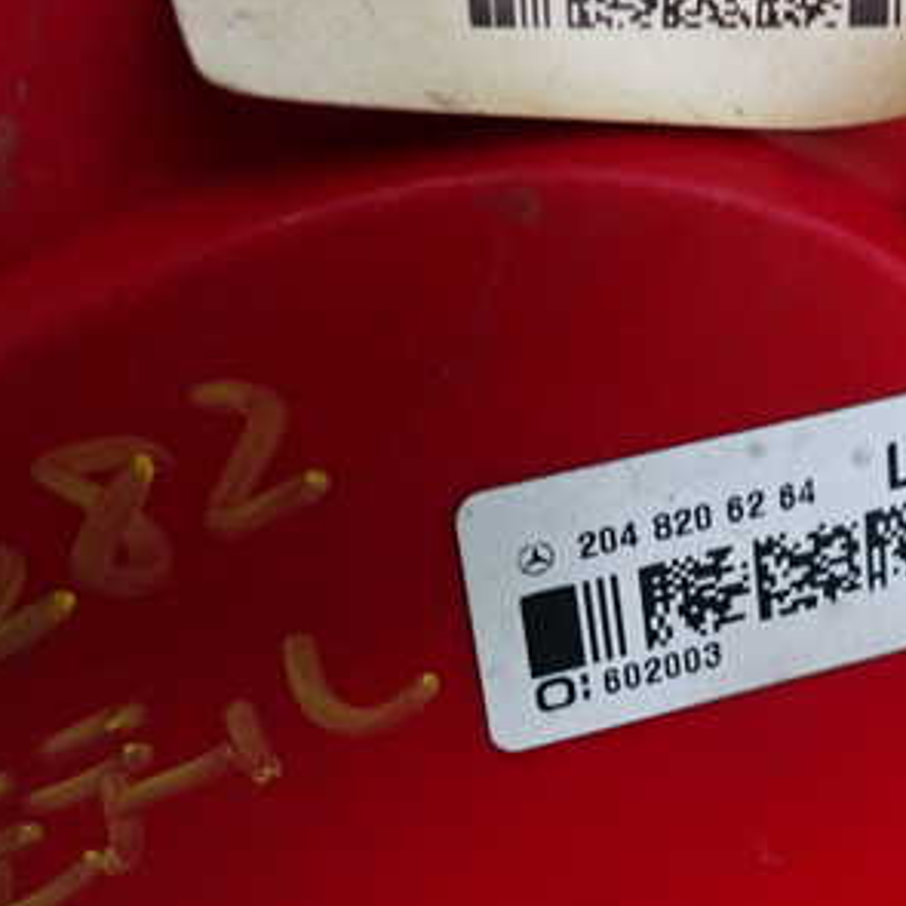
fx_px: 1599
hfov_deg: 31.5
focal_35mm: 54
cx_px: 559
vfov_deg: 31.6
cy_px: 510
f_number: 2.3
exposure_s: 1/30
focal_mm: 5.4
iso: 320
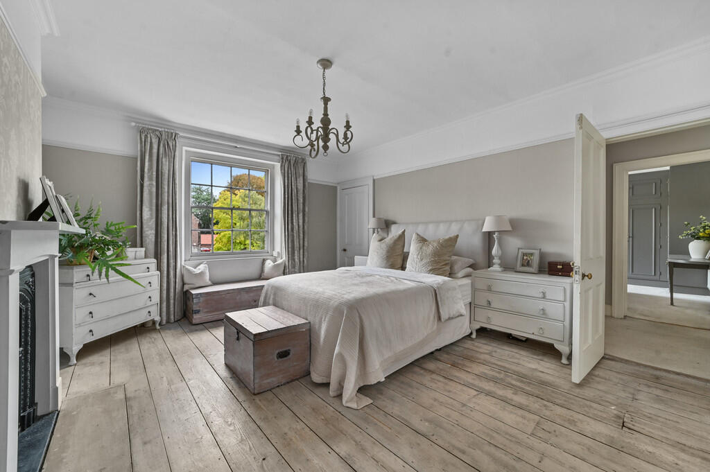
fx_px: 276
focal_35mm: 14
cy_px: 236
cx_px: 355
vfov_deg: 81.1
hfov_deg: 104.3
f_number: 8
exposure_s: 1/1.25
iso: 400
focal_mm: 14
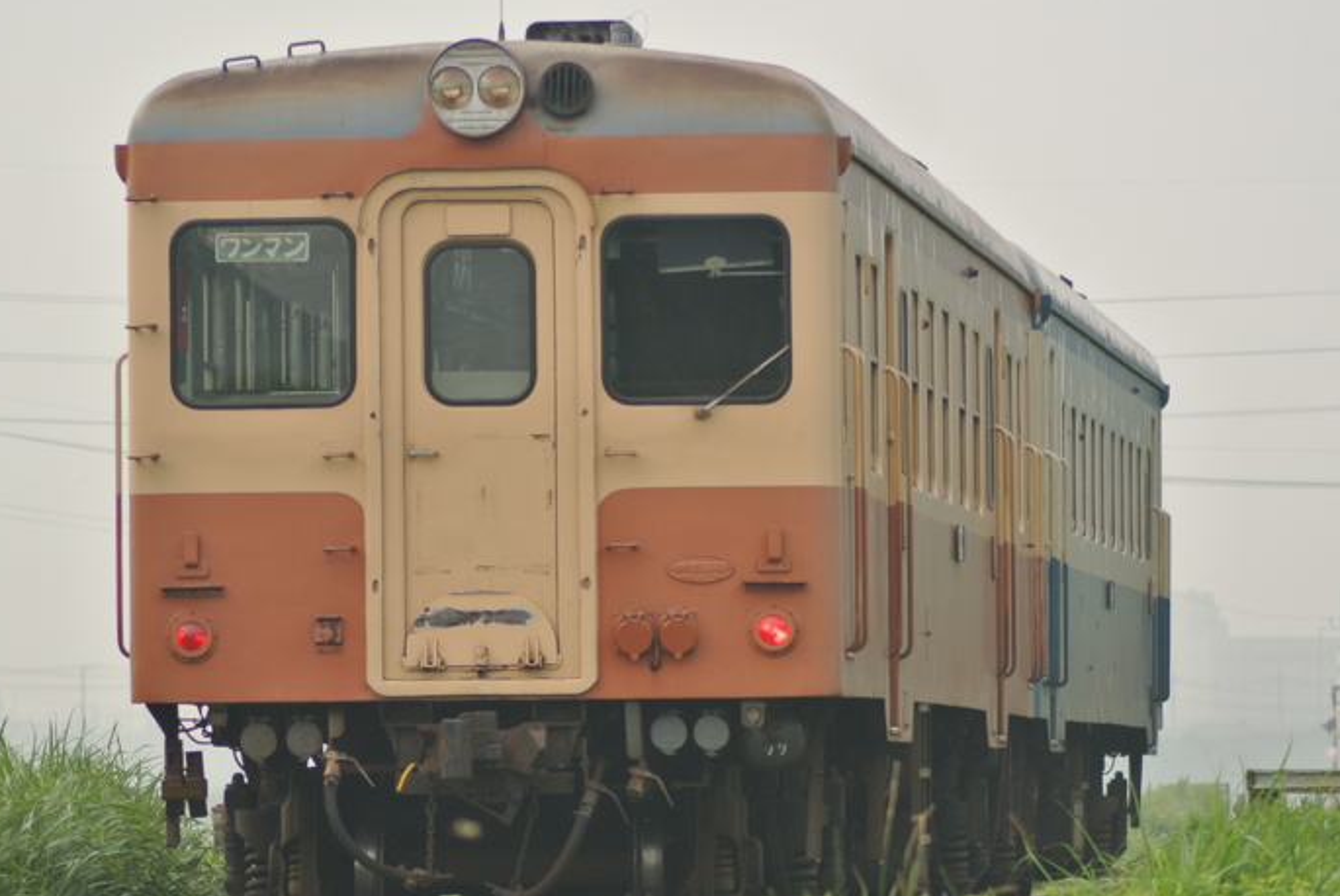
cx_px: 667
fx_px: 15758
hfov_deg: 4.9
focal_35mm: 423
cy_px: 596
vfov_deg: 3.3
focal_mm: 105
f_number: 2.8
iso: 100
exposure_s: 1/320
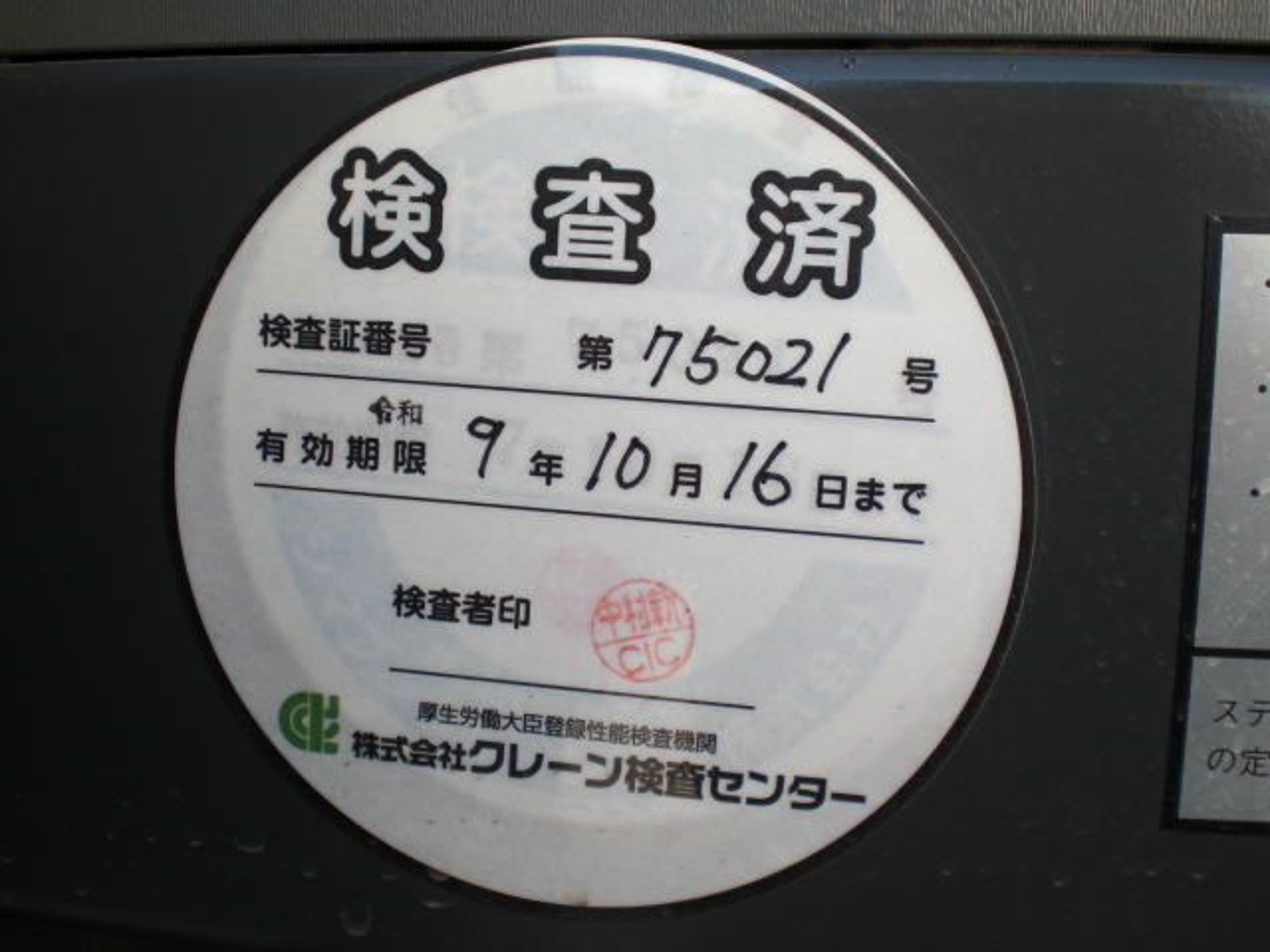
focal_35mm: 38
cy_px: 476
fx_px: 1394
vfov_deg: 37.7
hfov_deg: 49.0
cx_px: 635
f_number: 3.1
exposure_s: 1/125
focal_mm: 6.3
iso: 64
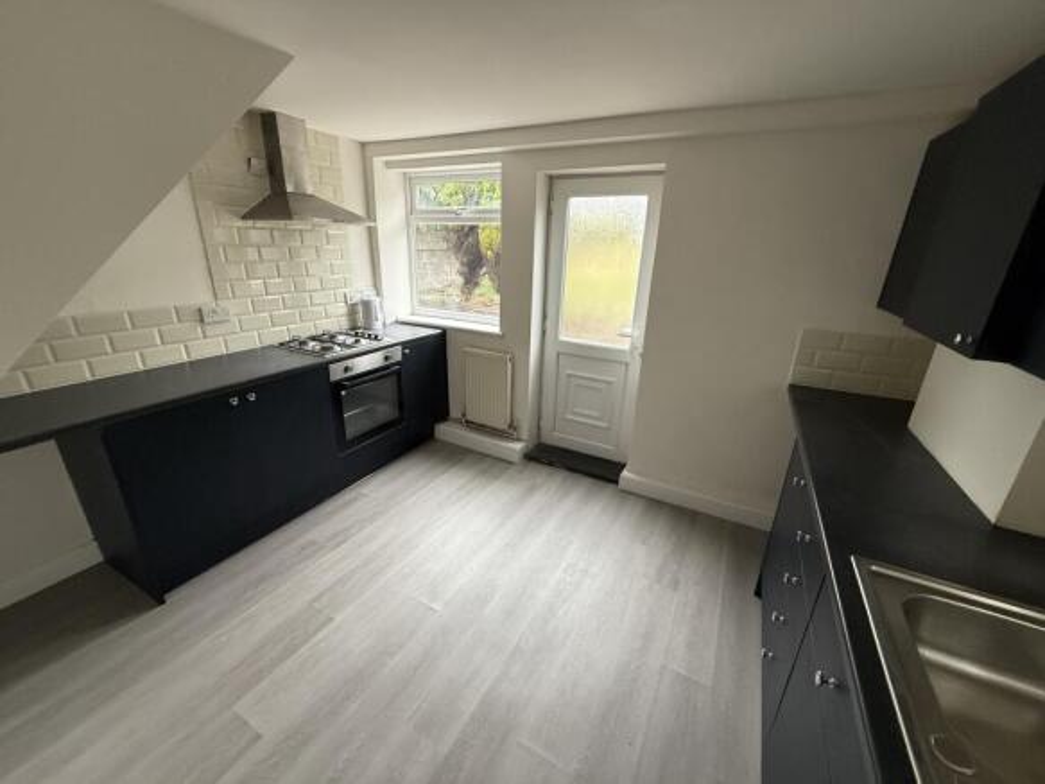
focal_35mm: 14
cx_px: 522
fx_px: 423
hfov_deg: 102.1
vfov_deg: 85.7
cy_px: 392
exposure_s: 1/90
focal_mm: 2.22
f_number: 2.2
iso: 320
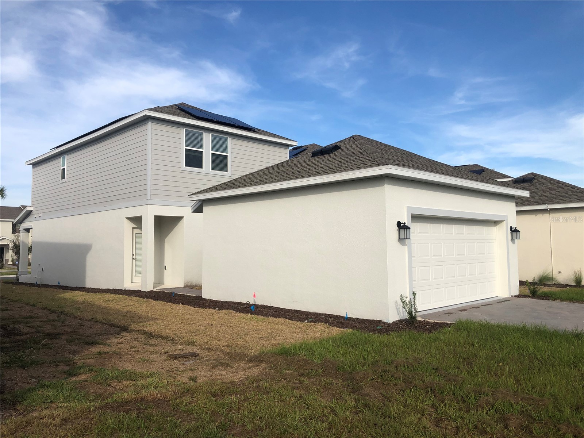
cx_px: 292
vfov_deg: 49.7
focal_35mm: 28
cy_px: 219
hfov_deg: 63.4
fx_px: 472
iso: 20
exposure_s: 1/2114
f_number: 1.8
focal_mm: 3.99
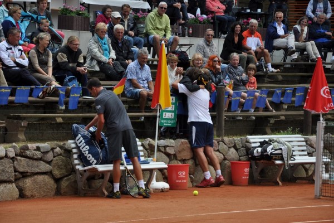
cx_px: 167
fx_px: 1461
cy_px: 112
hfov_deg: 13.0
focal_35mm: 158
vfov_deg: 8.7
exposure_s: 1/250
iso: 200
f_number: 8
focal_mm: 105
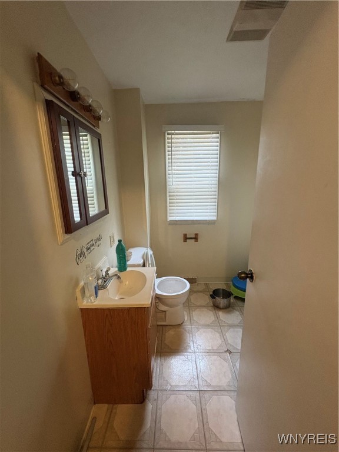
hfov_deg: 85.7
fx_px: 183
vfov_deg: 102.1
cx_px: 170
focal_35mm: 14
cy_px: 226
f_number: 2.2
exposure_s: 1/60
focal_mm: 2.22
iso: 320
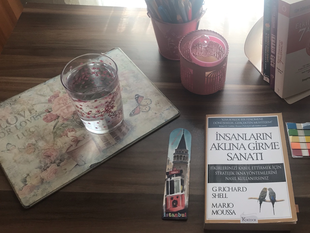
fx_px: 358
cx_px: 213
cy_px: 106
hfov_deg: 45.9
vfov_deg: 35.9
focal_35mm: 40
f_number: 1.8
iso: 20
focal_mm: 3.99
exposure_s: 1/95
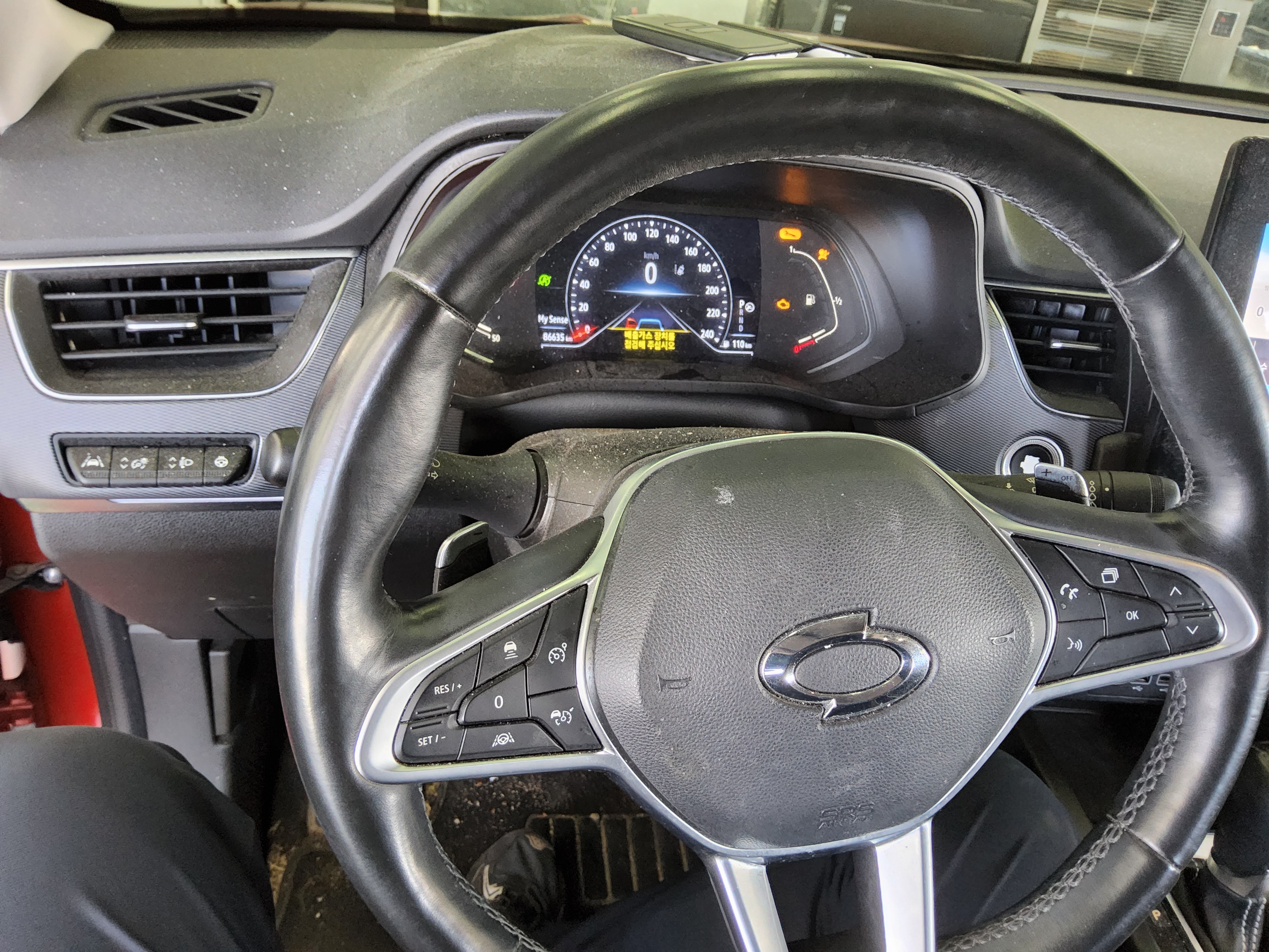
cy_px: 476
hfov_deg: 69.4
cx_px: 634
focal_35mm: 25
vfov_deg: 54.9
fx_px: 916
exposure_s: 1/120
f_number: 2
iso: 640
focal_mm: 3.08
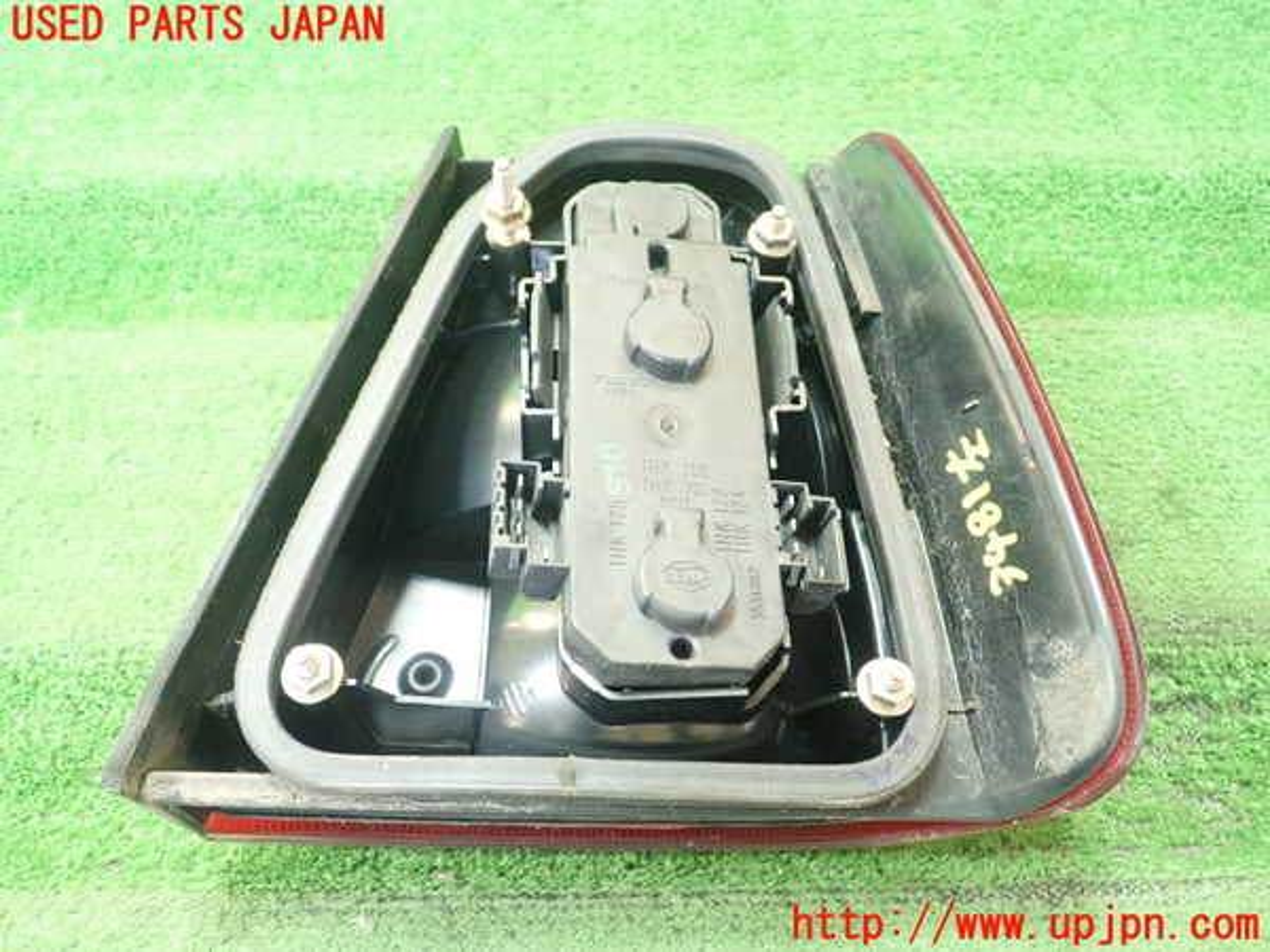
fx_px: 1101
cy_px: 476
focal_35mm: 30
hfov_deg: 60.0
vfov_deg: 46.8
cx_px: 635
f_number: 2.3
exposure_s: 1/80
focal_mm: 5.5
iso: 800
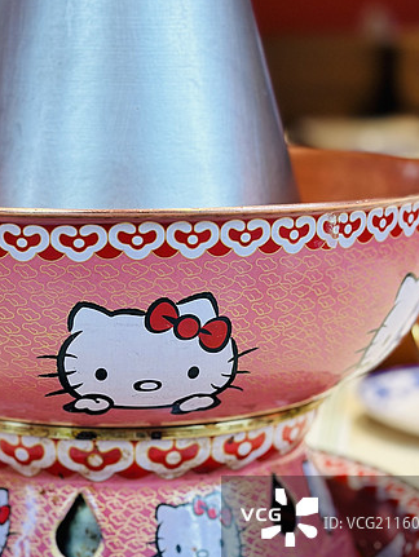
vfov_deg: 22.0
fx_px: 1434
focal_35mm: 89
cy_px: 275
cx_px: 122
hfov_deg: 16.6
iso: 80
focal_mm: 6.86
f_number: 1.78
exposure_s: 1/204
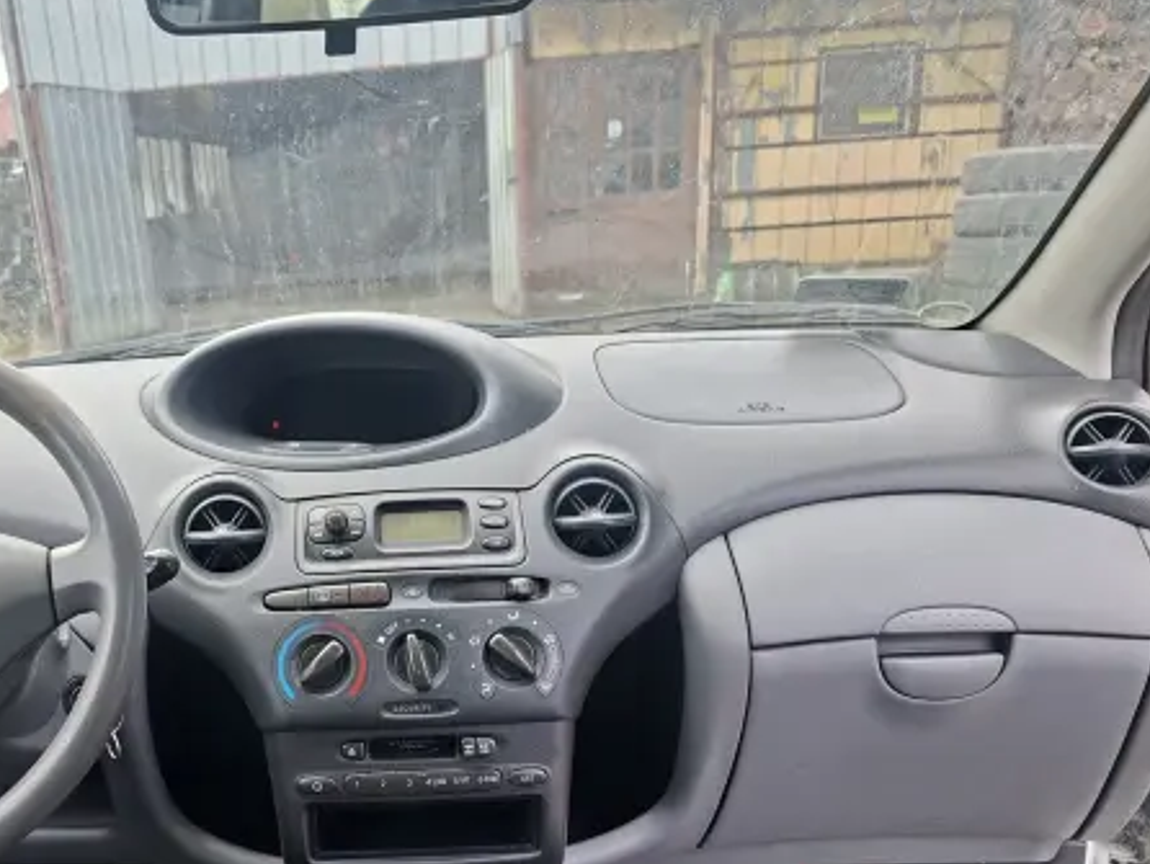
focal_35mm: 33
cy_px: 598
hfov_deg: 53.7
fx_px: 1097
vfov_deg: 42.2
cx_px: 346
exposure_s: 1/193
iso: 50
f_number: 1.8
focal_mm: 5.54
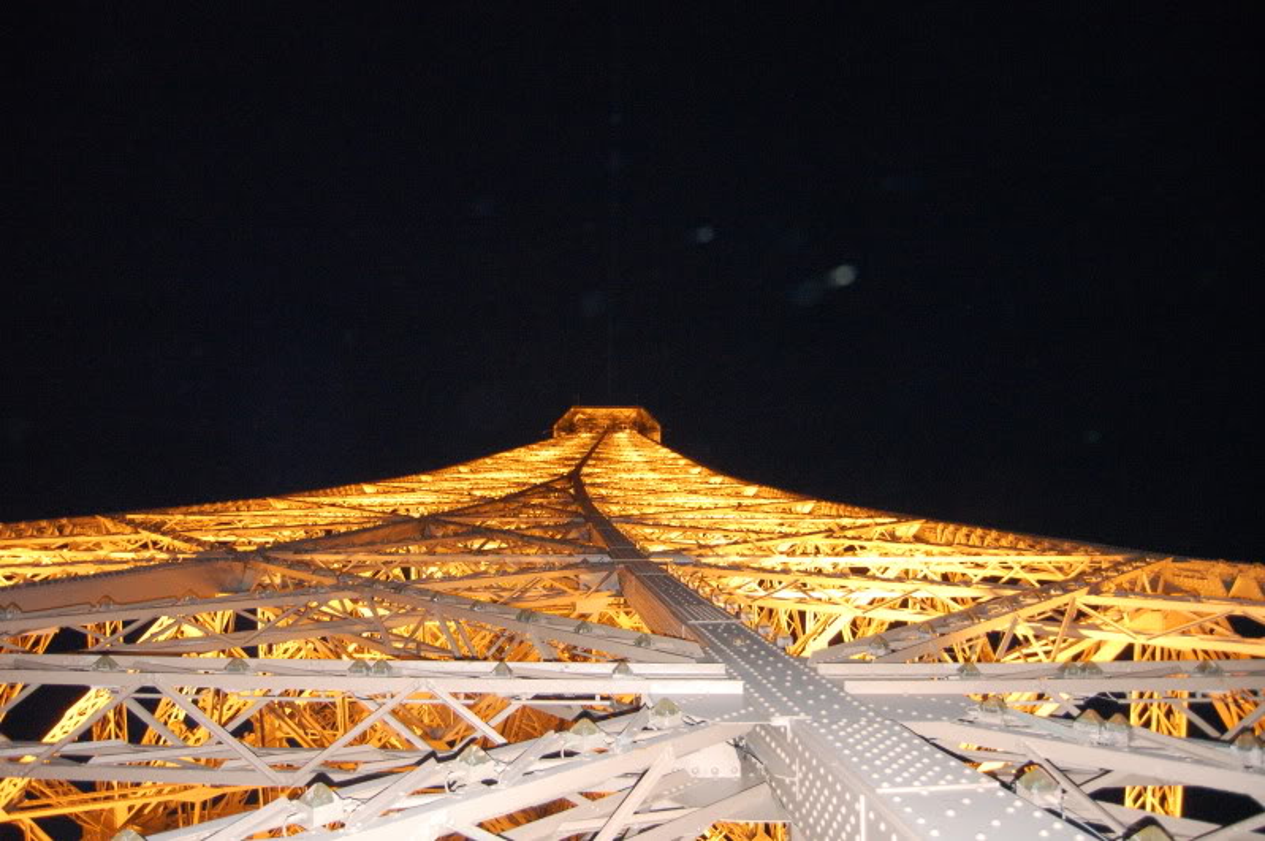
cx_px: 632
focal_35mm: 27
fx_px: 948
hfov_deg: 67.4
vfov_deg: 47.8
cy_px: 420
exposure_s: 1/60
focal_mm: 18
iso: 1600
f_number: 3.5
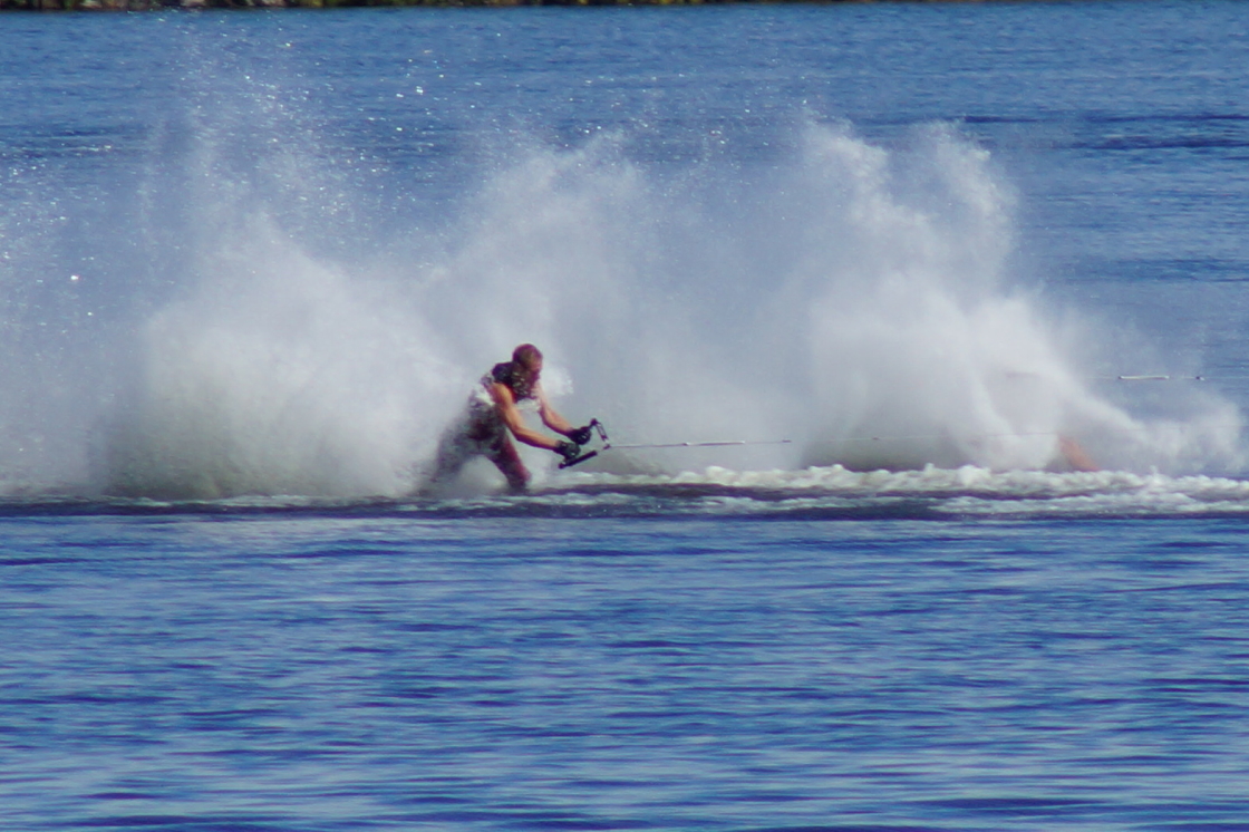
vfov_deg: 3.1
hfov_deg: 4.6
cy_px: 416
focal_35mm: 450
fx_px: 15607
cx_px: 624
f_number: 8
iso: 100
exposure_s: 1/640
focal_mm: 300
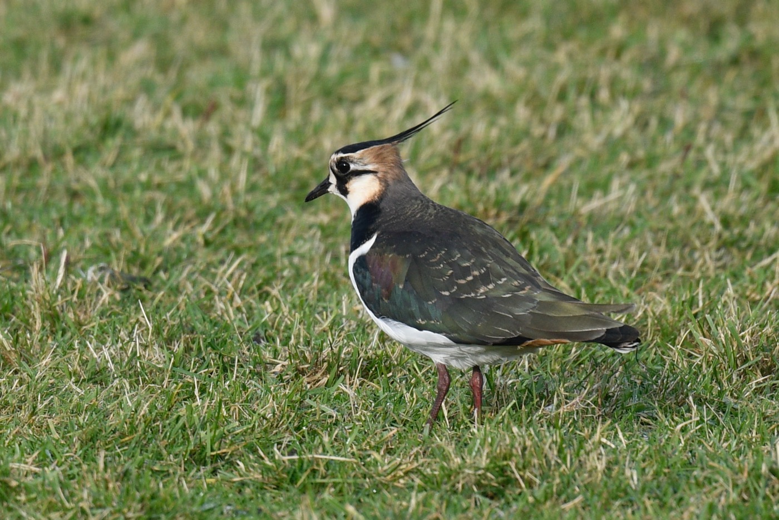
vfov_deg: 1.8
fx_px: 16231
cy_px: 260
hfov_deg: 2.7
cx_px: 390
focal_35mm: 750
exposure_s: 1/1250
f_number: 5.6
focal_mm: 500
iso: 400
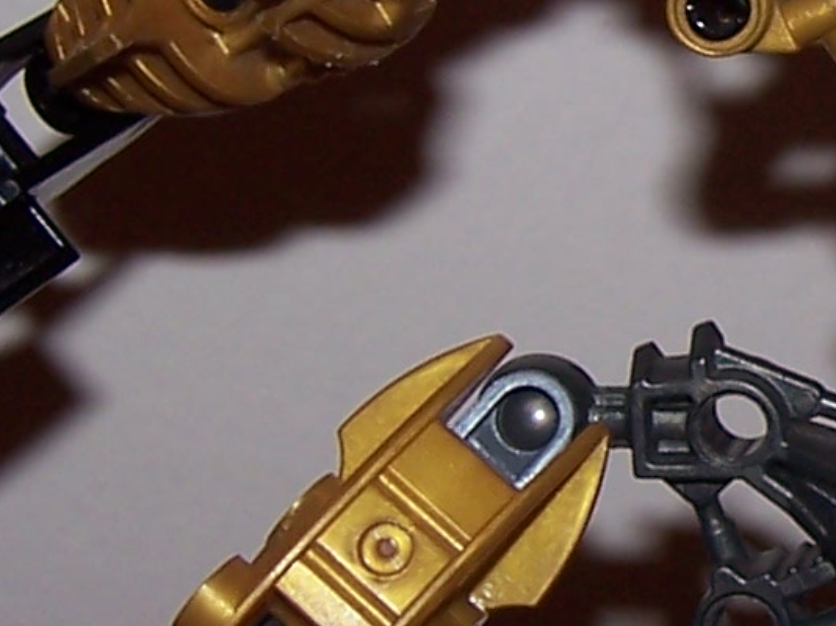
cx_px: 1016
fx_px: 3959
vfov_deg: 9.0
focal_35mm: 164
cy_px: 235
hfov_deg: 11.8
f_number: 2.8
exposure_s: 1/60
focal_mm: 6.3
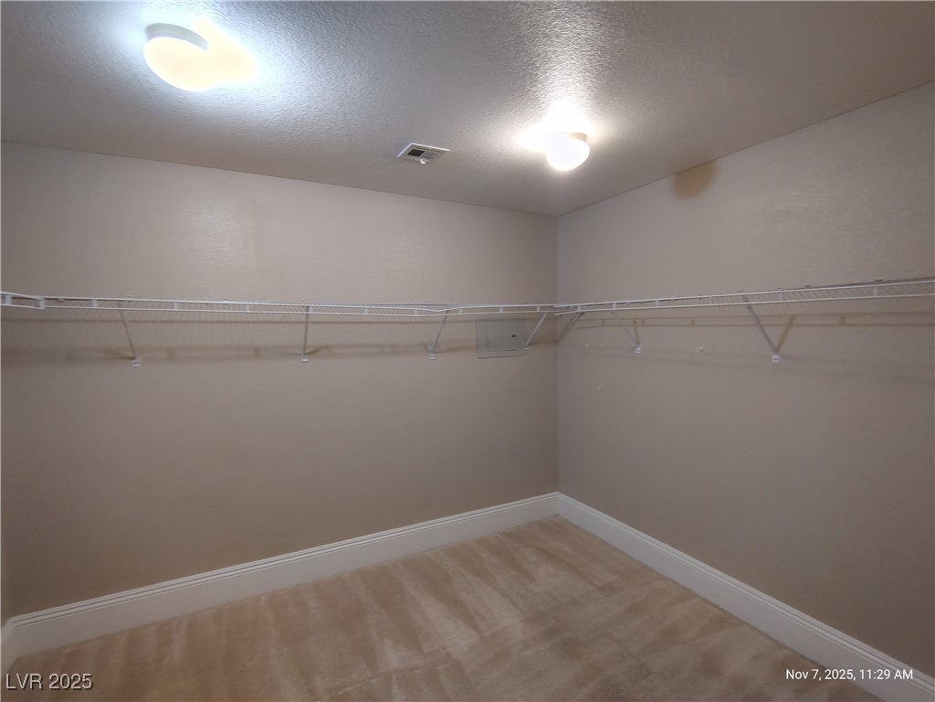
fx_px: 432
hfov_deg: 94.5
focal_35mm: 16
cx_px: 468
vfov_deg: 78.1
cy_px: 351
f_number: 2.2
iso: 530
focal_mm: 2.13
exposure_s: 1/24
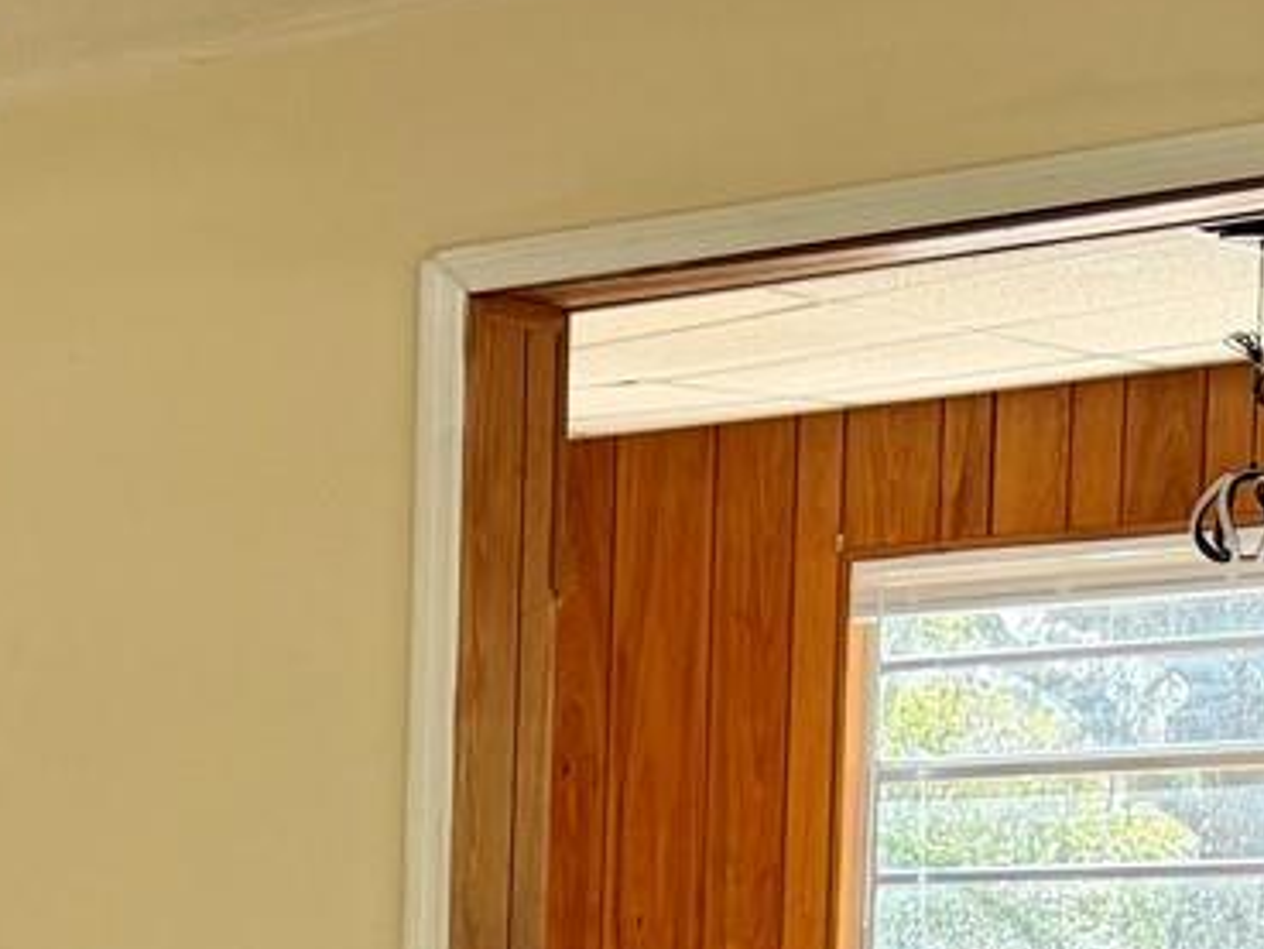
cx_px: -973
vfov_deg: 13.4
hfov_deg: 16.1
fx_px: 3799
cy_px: 1412
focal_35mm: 104
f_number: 1.78
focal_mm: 6.76
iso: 100
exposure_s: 1/196
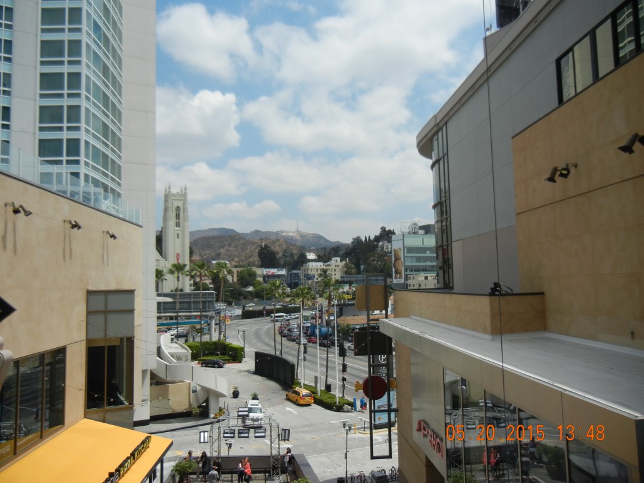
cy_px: 242
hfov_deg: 60.0
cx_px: 322
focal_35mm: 30
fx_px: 558
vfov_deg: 46.8
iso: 160
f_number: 7
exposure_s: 1/552
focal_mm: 5.4
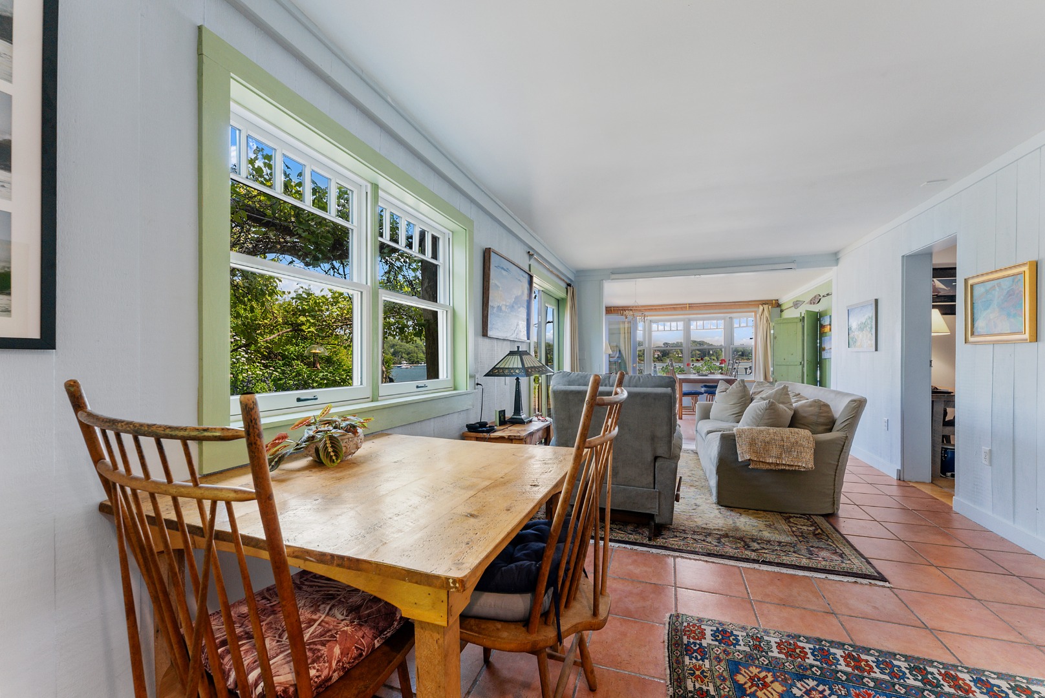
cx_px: 522
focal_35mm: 14
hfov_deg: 104.2
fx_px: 407
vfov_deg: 81.3
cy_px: 349
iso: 320
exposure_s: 1/5
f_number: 8
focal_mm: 14
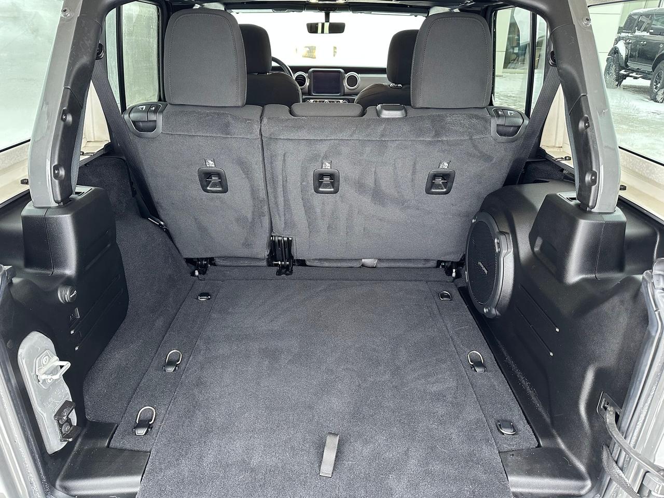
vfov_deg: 56.8
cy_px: 249
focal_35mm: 24
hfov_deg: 71.6
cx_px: 332
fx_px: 460
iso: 320
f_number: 1.78
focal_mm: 6.86
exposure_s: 1/60
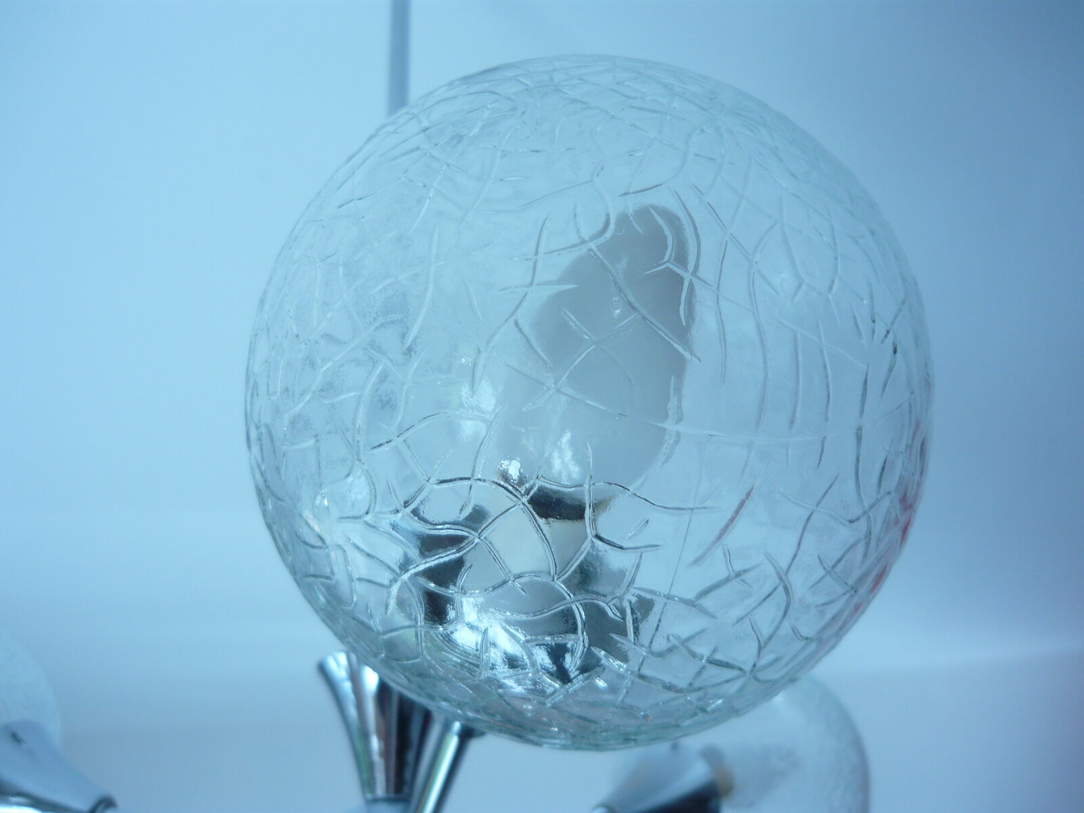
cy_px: 406
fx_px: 1033
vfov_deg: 42.9
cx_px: 542
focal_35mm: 33
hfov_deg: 55.4
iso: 100
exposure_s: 1/100
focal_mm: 5.5
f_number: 2.8
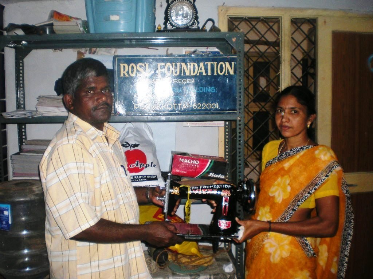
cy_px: 140
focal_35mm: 38
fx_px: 409
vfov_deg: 37.7
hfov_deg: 49.0
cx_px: 186
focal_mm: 6.3
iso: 71
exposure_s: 1/60
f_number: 3.1
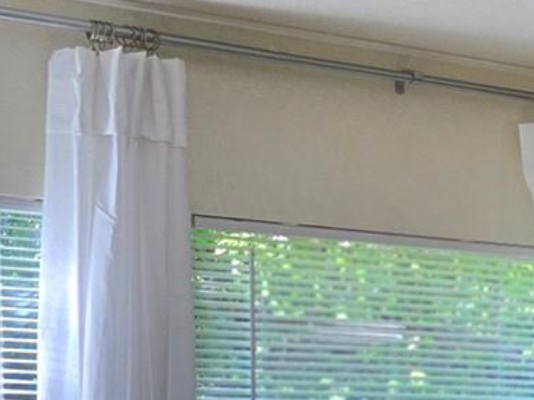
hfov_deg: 12.6
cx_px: 1280
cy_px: 513
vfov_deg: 11.8
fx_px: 1881
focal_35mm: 122
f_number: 1.7
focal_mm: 6.3
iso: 40
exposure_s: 1/120
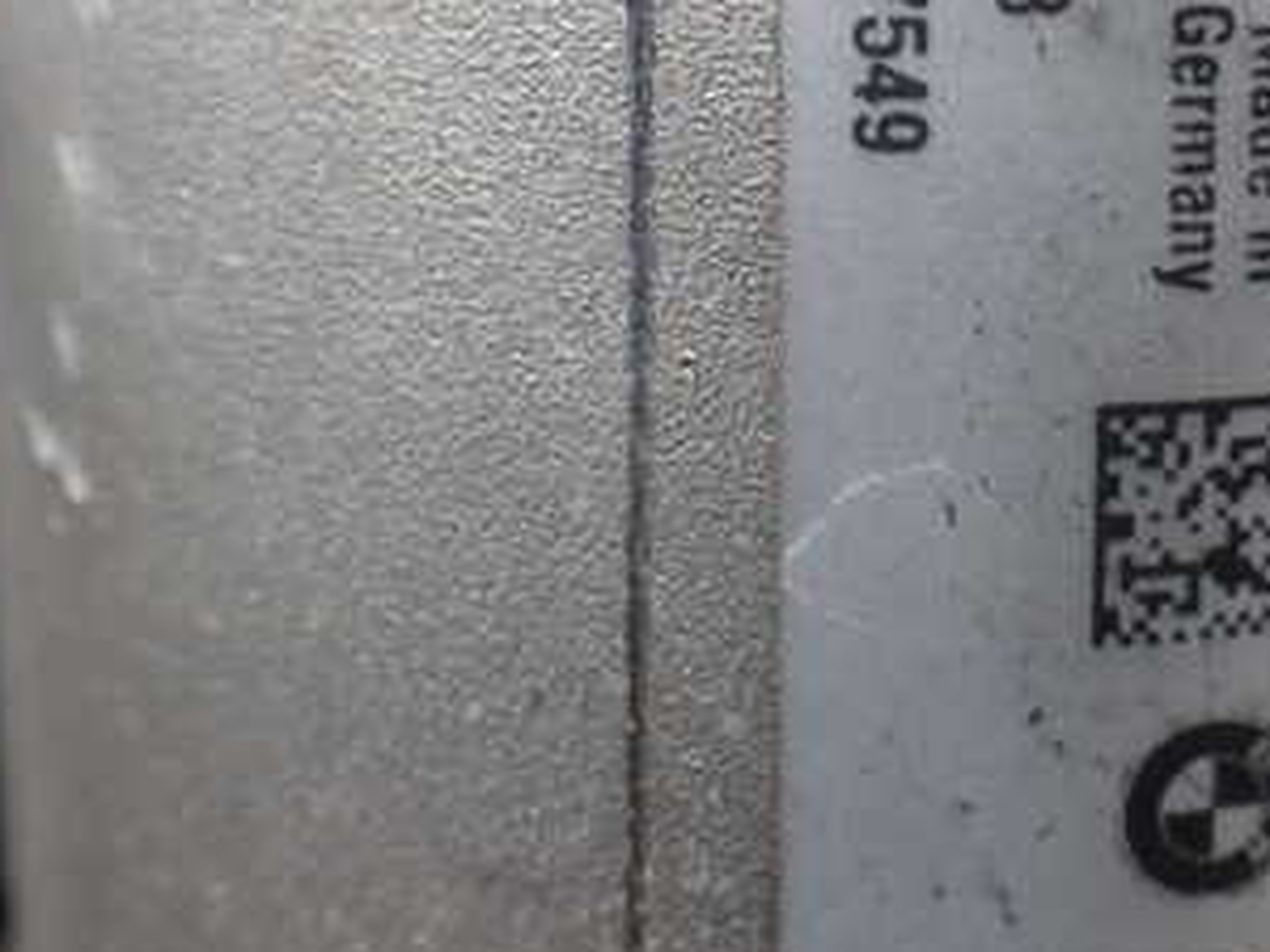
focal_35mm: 60
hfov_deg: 31.1
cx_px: 1080
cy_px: 169
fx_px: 2201
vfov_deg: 24.0
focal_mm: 5.4
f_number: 2.3
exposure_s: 1/125
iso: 125
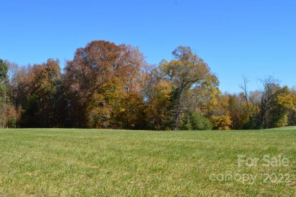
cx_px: 148
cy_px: 98
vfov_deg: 36.8
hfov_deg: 53.2
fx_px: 296
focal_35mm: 36
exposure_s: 1/320
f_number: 11
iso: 400
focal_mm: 24
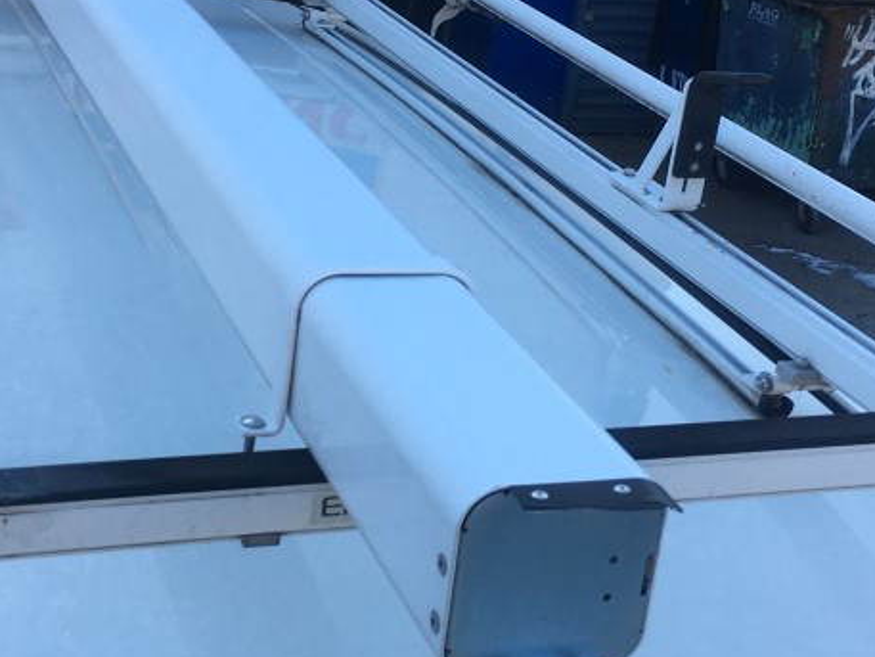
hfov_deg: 29.8
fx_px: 1643
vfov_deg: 22.6
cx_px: 364
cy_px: 268
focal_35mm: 65
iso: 25
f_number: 2.2
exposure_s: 1/306
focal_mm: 4.15
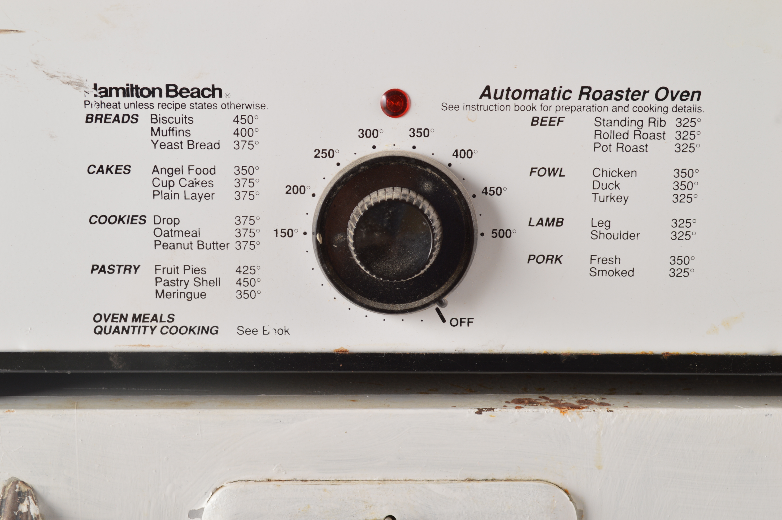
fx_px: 1302
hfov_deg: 33.4
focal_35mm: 60
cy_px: 260
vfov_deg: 22.6
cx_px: 391
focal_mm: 40
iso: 100
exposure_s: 1/125
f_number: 9
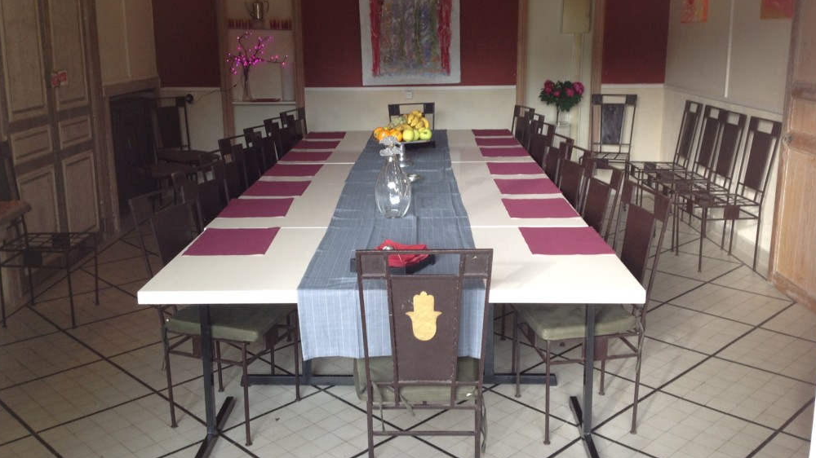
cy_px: 191
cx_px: 406
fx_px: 844
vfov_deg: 30.4
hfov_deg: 51.6
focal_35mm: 39
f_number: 2.4
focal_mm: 4.28
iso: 64
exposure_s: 1/40
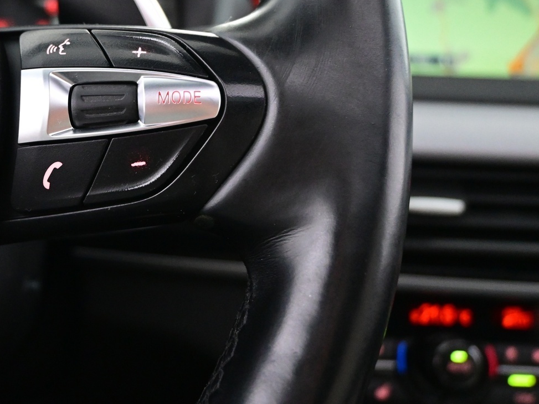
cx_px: 125
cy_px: 110
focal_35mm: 49
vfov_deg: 29.2
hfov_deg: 37.6
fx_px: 766
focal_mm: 20.5
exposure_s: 1/30
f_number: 3.8
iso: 4000
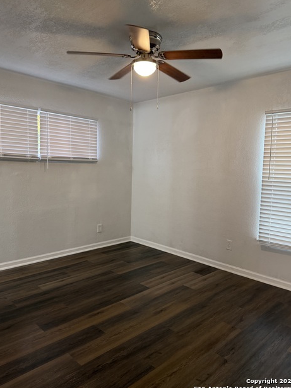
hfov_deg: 54.9
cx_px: 145
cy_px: 190
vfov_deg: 69.4
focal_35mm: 25
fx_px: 280
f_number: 1.78
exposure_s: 1/60
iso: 200
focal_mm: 6.76
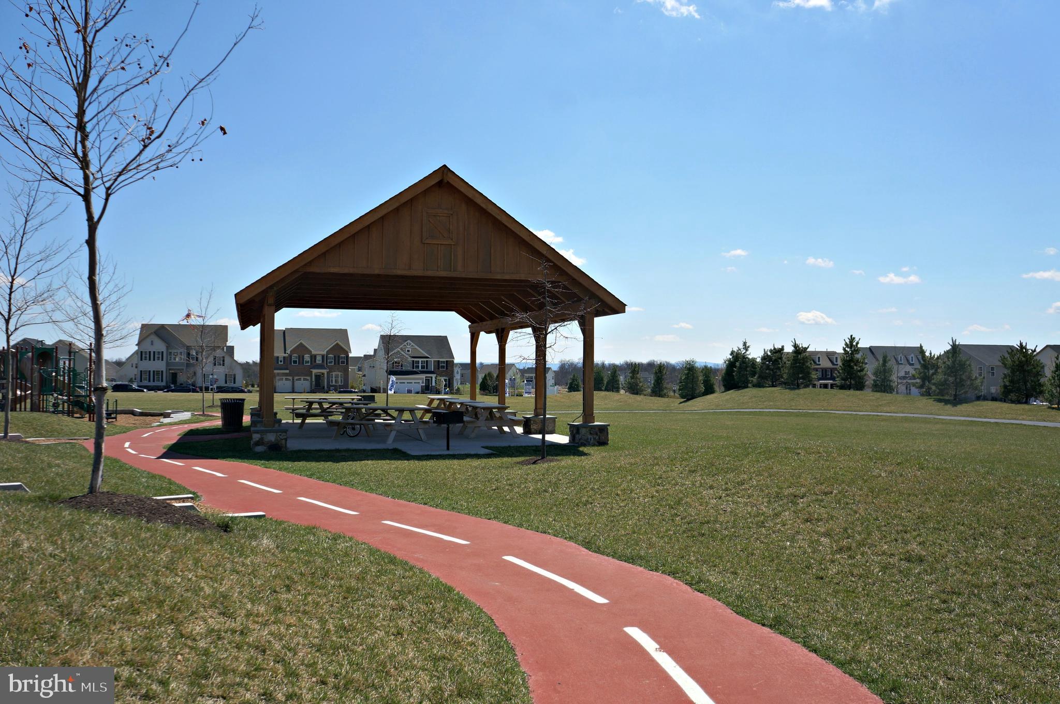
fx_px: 838
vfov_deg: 45.6
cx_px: 530
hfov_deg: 64.6
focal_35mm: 28
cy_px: 352
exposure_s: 1/800
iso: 100
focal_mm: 19
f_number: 6.3
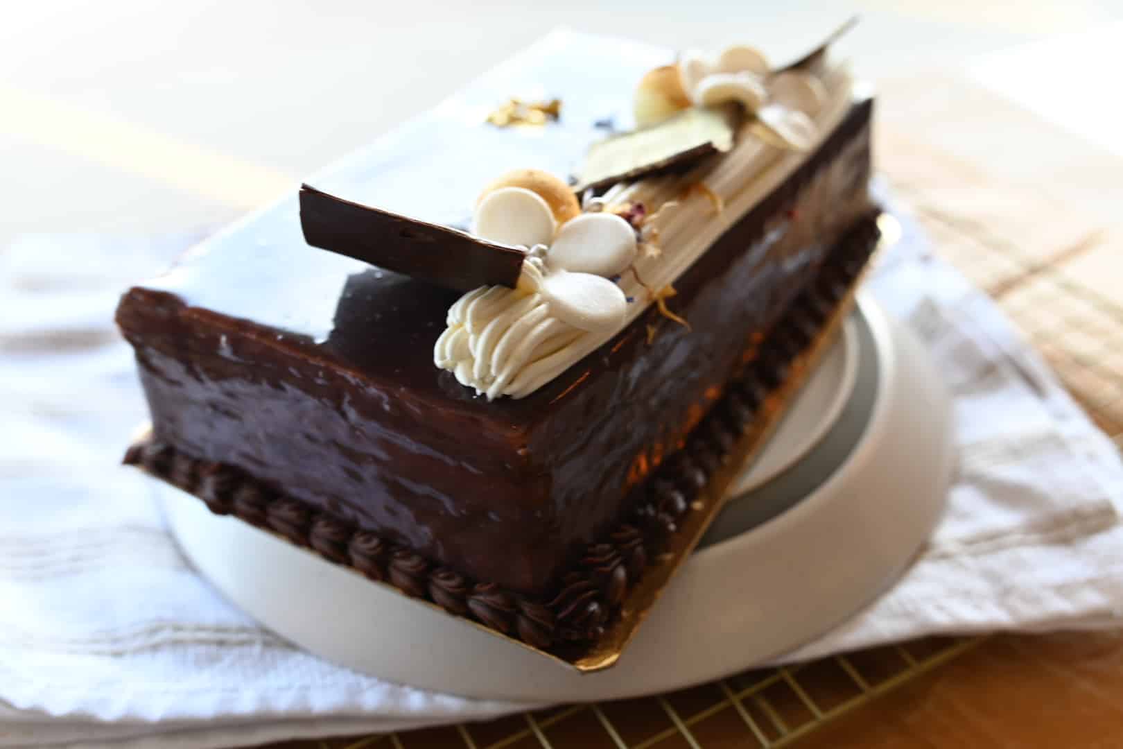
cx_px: 562
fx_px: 1092
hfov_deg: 54.4
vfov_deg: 37.9
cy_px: 374
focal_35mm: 35
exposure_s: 1/125
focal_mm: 35
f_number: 4.5
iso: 640
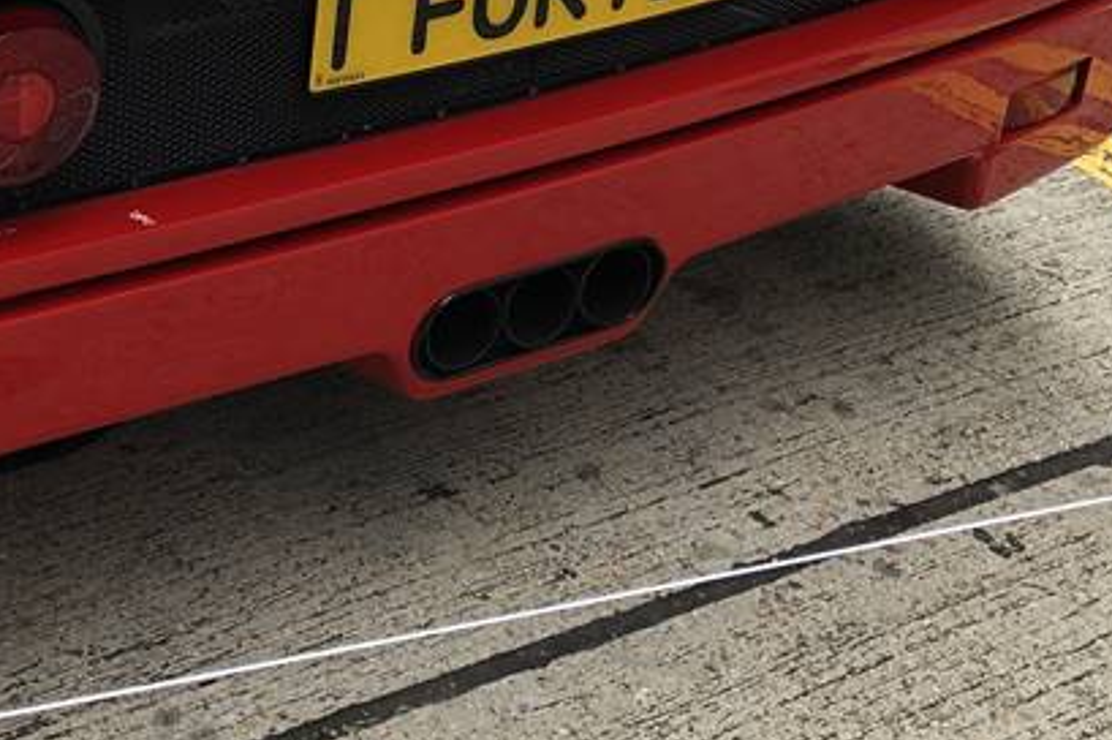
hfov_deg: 26.7
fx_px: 2253
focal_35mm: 73
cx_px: 103
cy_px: -117
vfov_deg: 17.8
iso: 20
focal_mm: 3.99
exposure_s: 1/291
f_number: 1.8
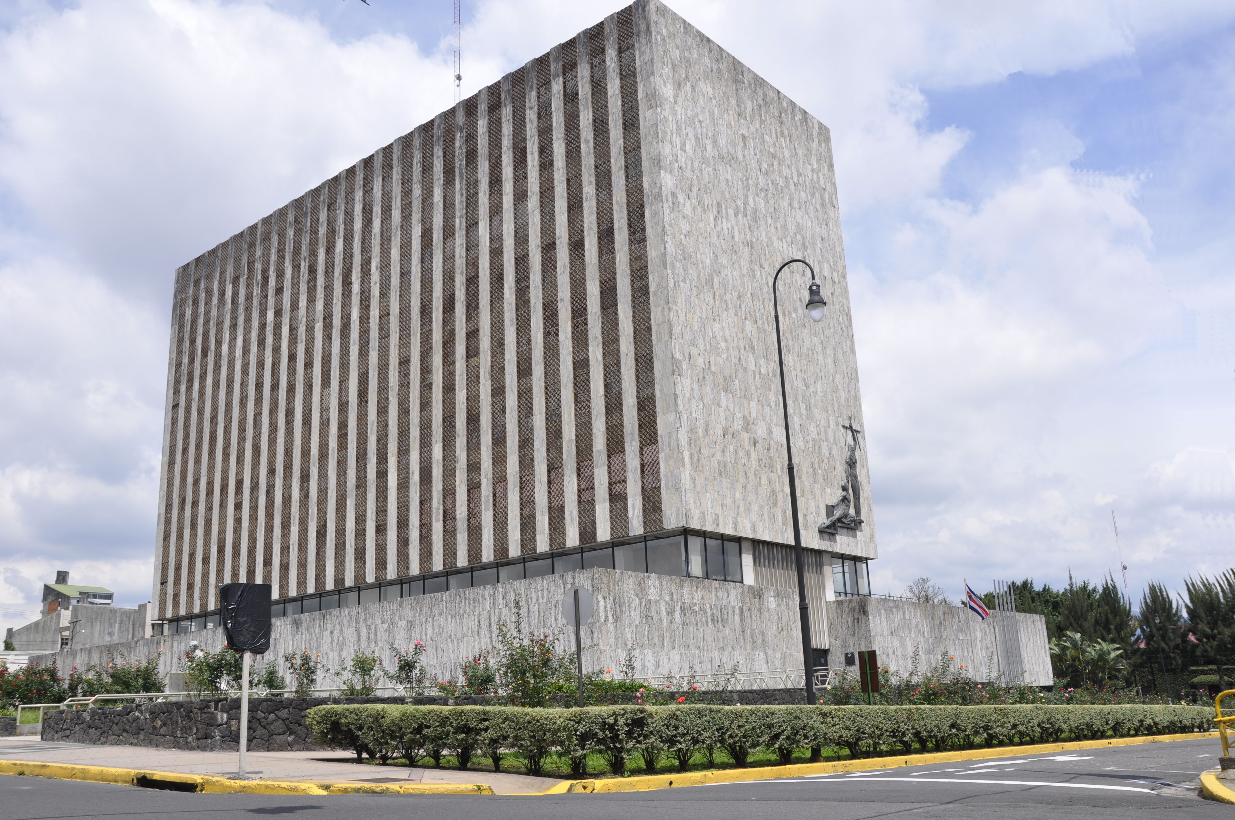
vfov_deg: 41.6
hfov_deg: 59.6
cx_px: 618
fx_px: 1079
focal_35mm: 32
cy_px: 410
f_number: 9
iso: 200
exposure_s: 1/320
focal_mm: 21
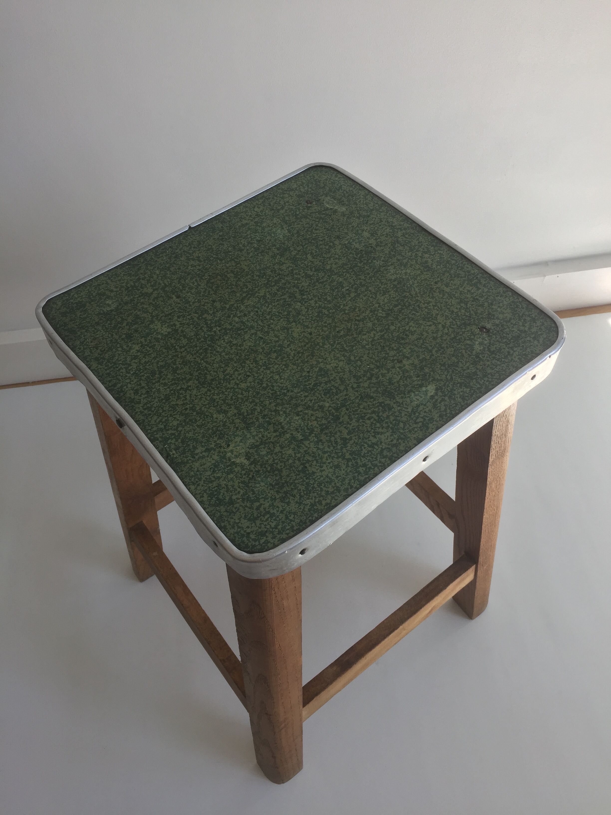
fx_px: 682
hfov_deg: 48.2
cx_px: 306
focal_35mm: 29
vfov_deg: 61.7
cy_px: 408
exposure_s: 1/151
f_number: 2.2
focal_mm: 4.15
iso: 32
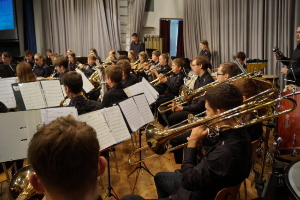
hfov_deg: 49.6
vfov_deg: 34.2
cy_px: 100
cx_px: 150
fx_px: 325
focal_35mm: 39
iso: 1600
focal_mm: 26
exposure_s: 1/160
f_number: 4.5
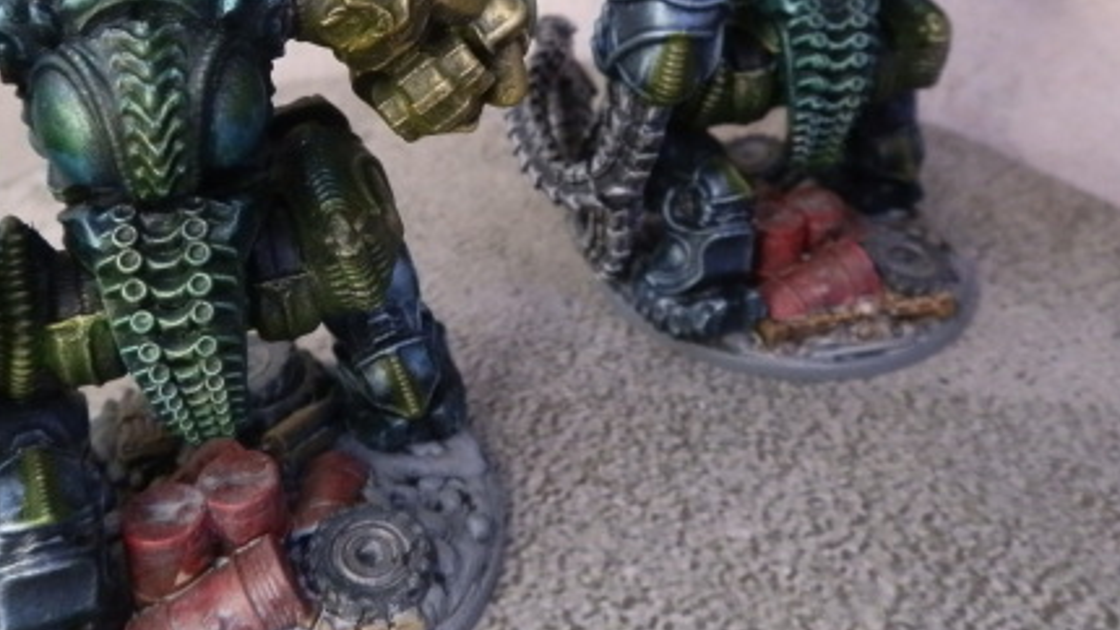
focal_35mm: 38
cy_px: 120
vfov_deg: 30.4
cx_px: 508
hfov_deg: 52.7
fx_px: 1129
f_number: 3.1
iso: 400
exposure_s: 1/125
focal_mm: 5
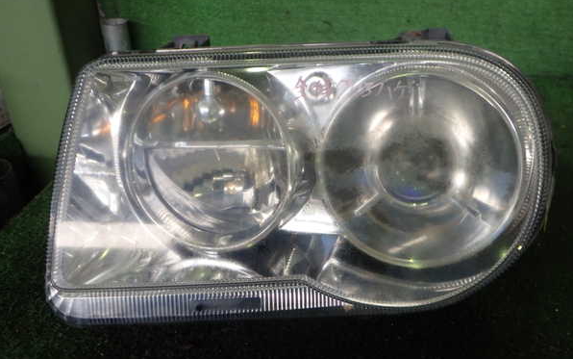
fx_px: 500
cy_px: 180
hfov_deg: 59.6
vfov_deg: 39.5
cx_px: 286
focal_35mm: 32
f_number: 2.3
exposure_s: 1/100
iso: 200
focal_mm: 5.4
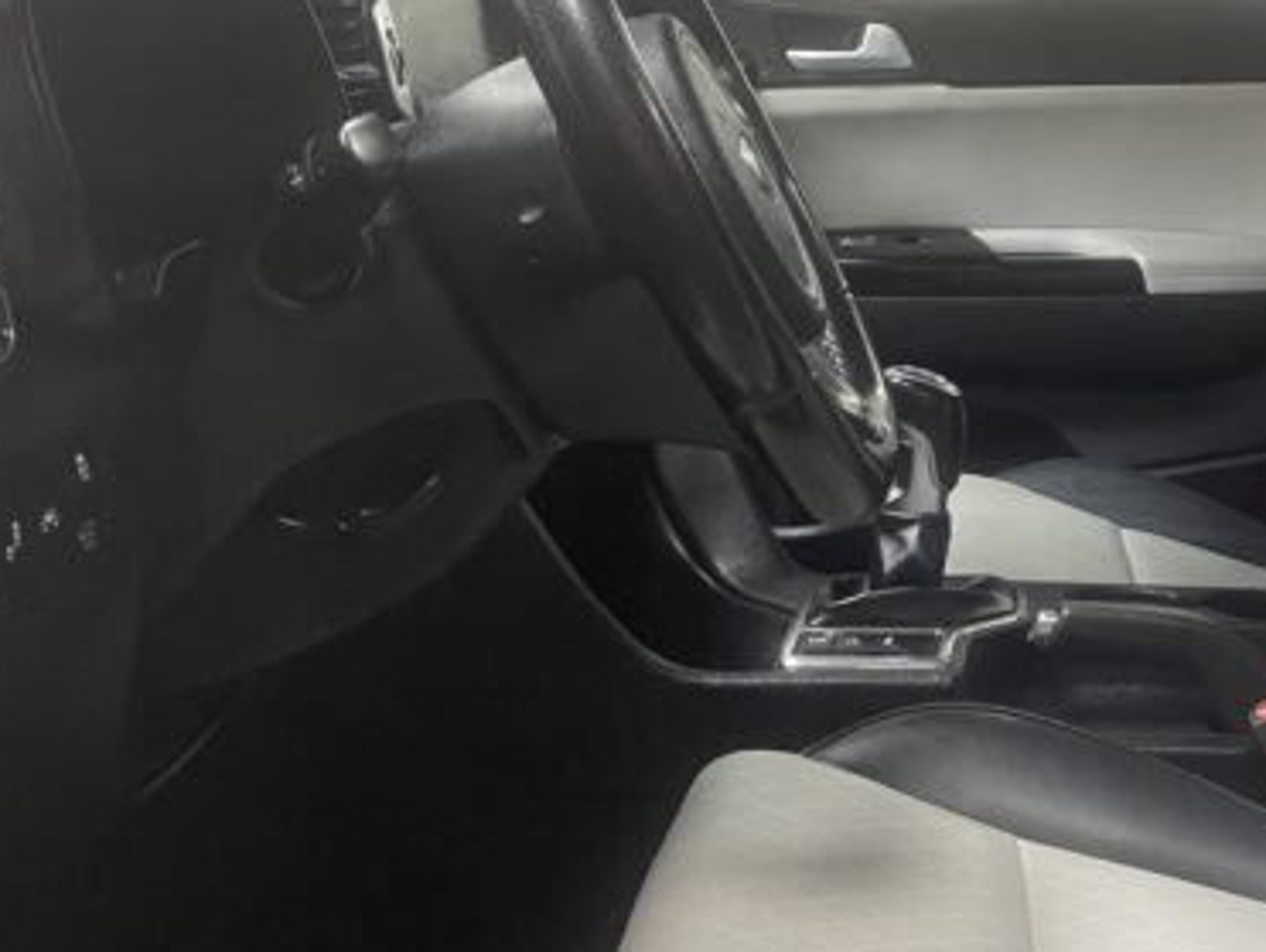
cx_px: 1181
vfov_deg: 26.0
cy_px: 304
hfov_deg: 32.3
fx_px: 2050
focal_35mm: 56
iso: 320
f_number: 1.6
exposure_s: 1/50
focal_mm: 4.2
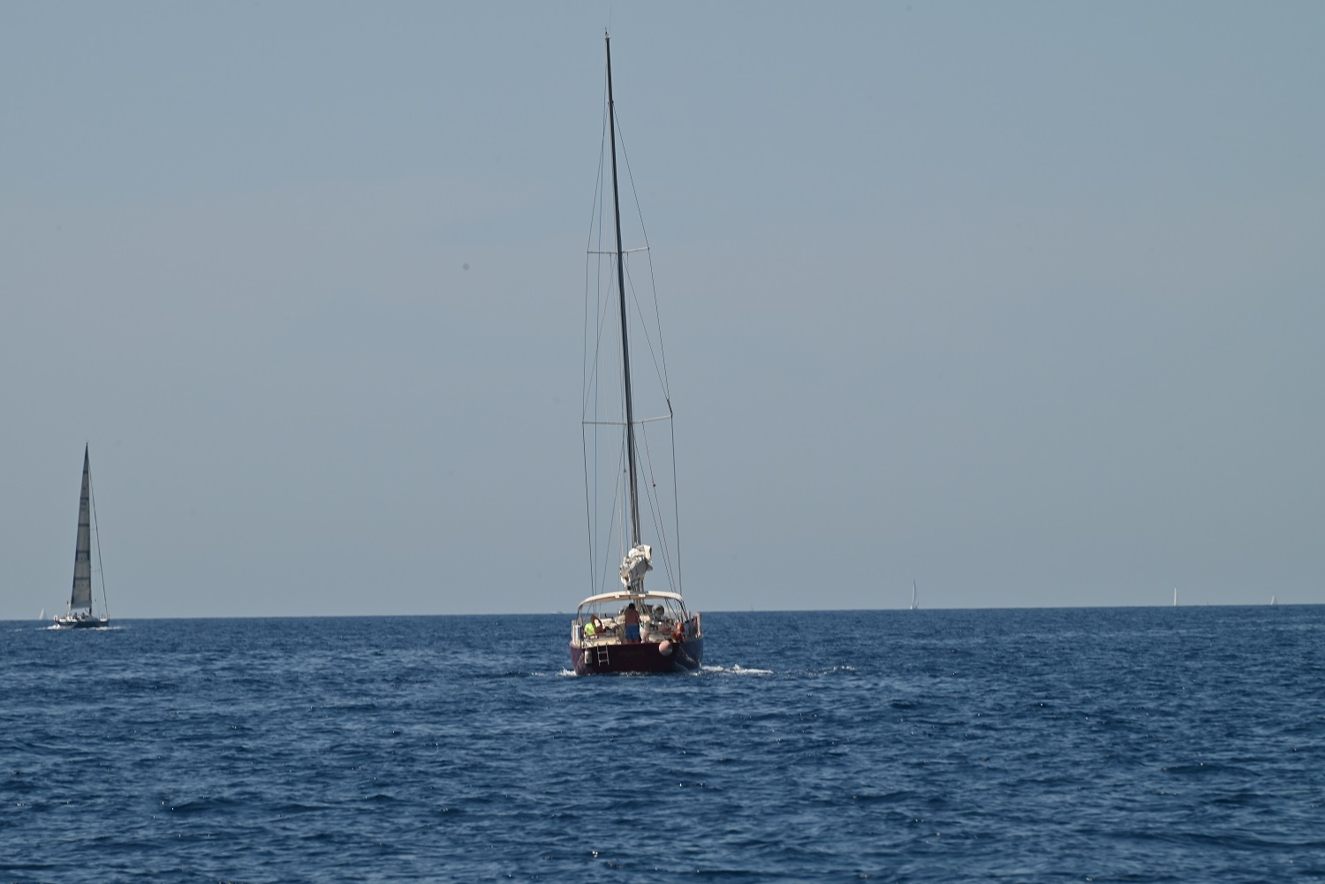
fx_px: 11044
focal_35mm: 300
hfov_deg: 6.9
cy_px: 442
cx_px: 662
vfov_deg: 4.6
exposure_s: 1/320
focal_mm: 300
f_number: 16
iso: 180
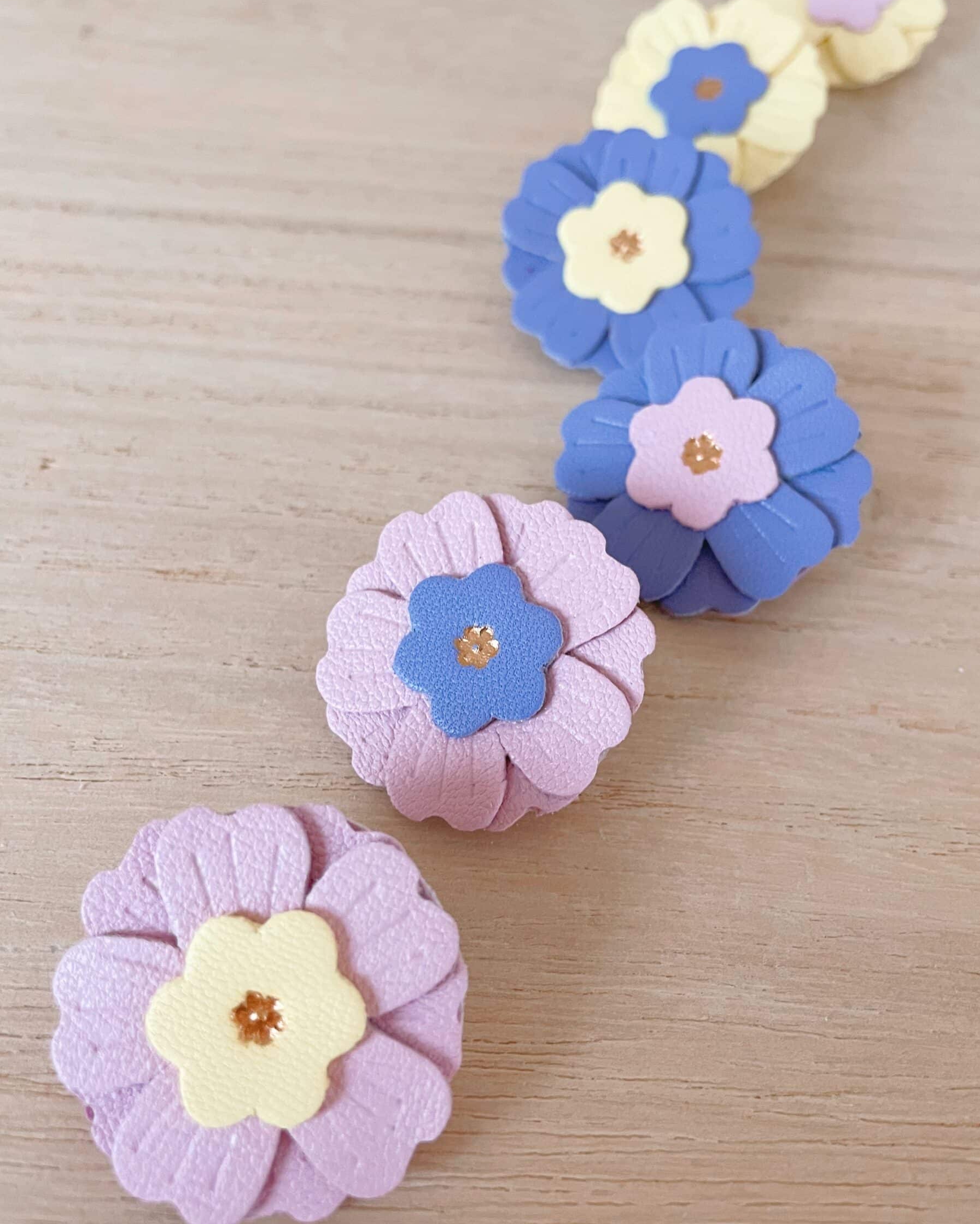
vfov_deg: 60.4
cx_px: 498
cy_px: 586
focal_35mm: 29
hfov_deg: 50.0
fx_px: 1051
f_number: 1.6
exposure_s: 1/60
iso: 200
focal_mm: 4.2
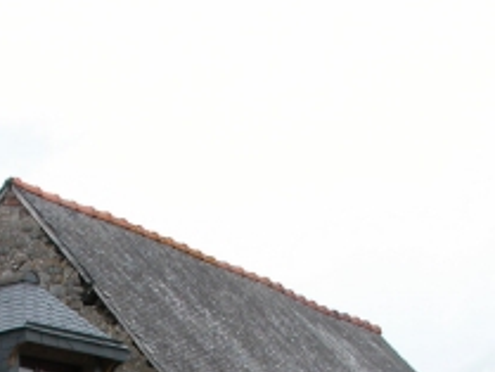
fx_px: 1631
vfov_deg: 12.3
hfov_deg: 17.1
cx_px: 90
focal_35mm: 114
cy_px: 566
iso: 100
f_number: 5.6
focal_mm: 8.9
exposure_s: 1/220
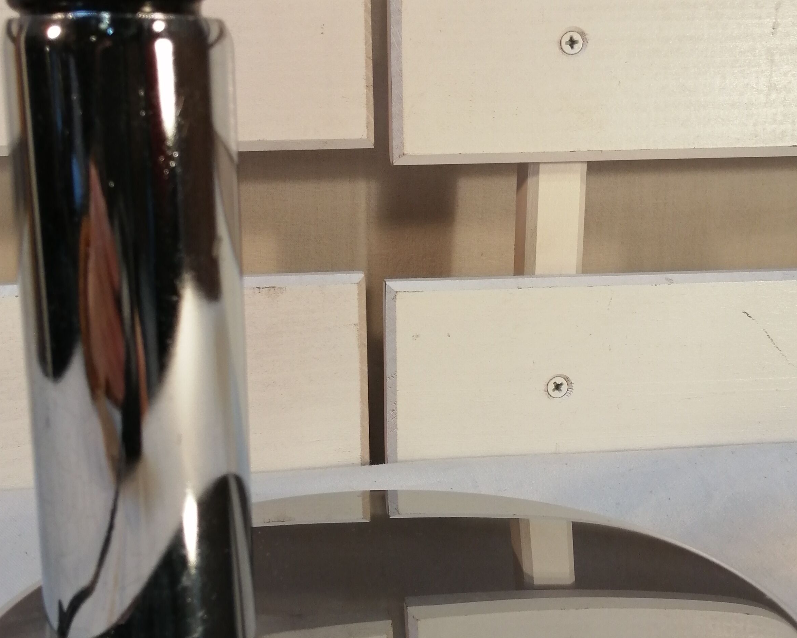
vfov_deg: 33.4
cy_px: 337
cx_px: 396
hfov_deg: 41.2
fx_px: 1062
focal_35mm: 45
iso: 64
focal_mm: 3.46
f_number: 1.8
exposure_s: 1/100
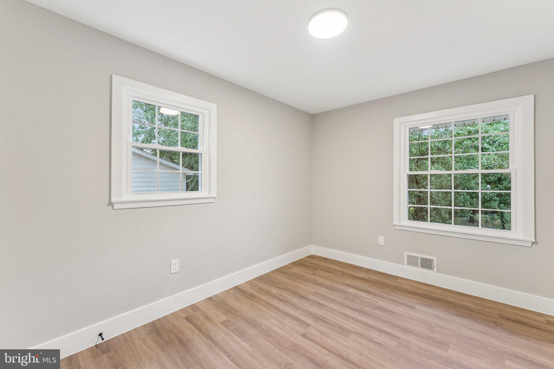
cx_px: 277
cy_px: 184
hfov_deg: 104.2
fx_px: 216
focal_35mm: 14
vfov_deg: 81.3
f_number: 9
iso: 250
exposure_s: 1/2.5
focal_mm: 14
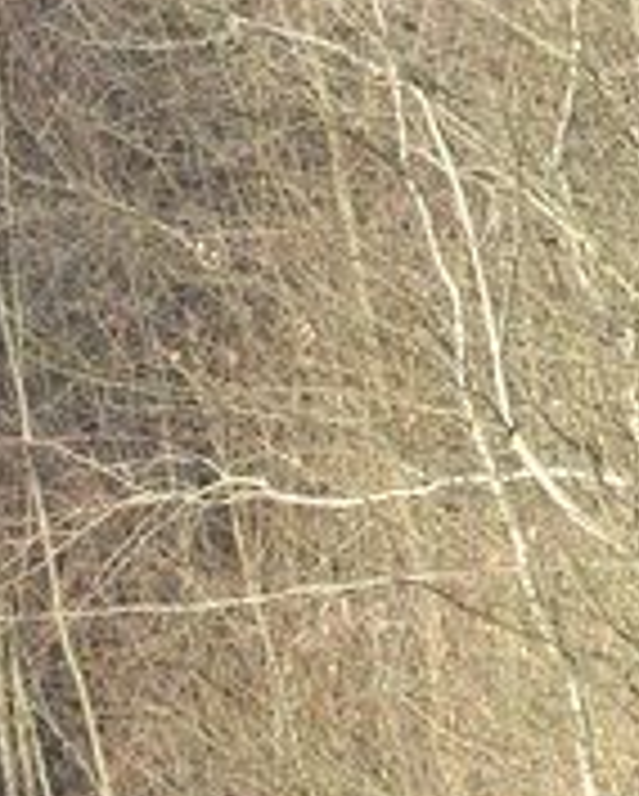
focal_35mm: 1366
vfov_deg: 1.4
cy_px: 1547
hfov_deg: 1.1
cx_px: -1046
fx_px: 32237
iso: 500
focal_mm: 221
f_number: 11
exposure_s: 1/200
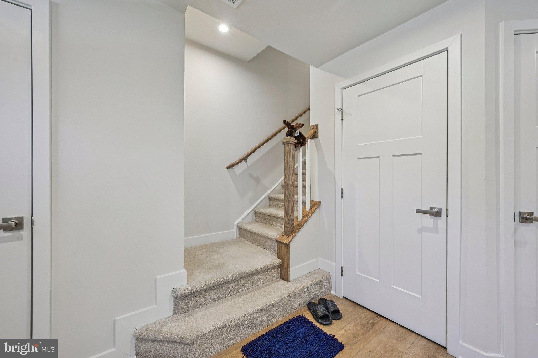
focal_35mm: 14
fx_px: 209
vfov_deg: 81.2
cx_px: 269
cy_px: 179
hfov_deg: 104.3
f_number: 8
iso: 400
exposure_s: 1/10
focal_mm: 14
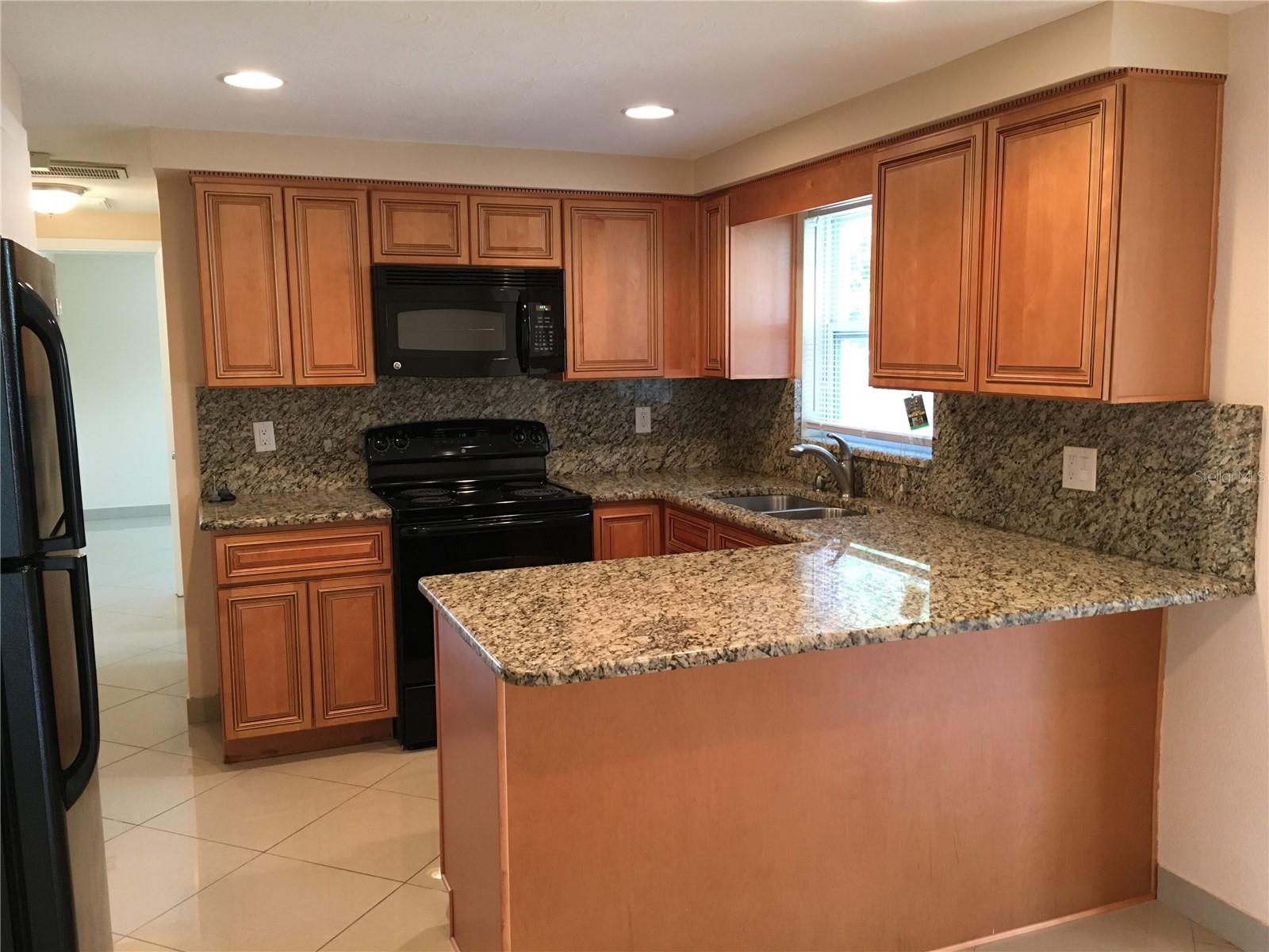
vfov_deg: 48.2
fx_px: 1063
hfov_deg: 61.7
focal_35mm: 29
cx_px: 634
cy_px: 476
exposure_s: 1/30
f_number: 2.2
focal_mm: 4.15
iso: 125
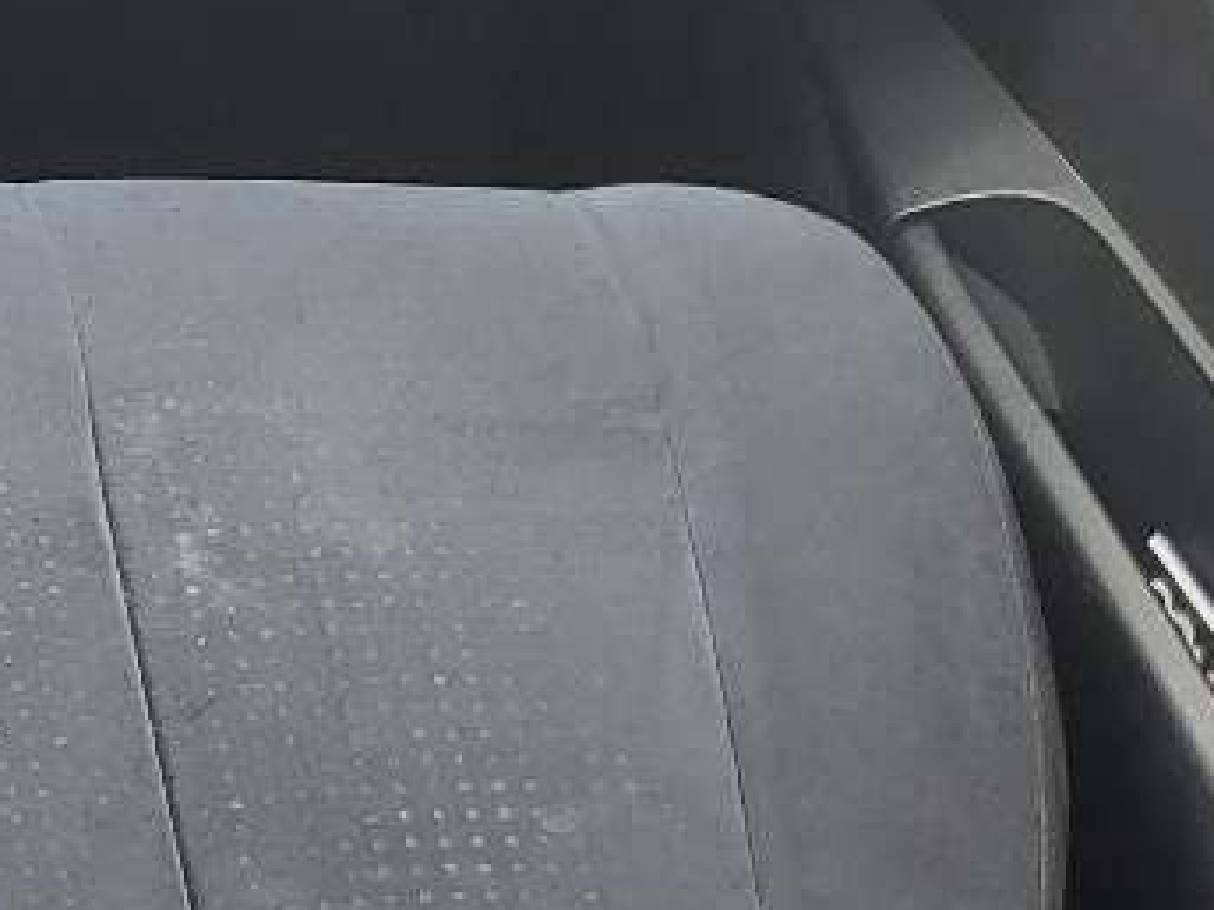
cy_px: 409
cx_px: -1006
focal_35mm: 121
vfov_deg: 12.2
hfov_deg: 14.3
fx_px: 4244
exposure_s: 1/263
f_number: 1.5
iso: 50
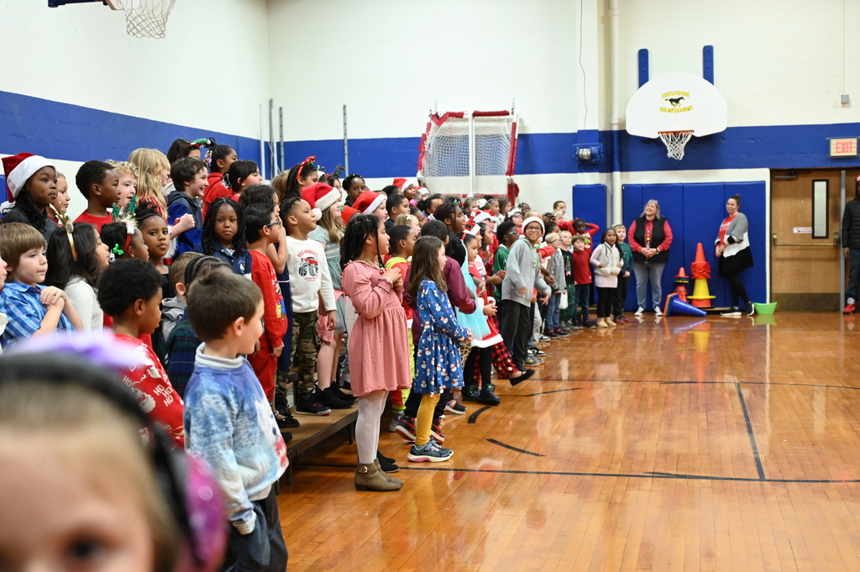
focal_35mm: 45
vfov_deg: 29.8
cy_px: 286
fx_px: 1074
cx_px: 430
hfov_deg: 43.6
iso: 3200
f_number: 4
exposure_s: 1/125
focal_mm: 45
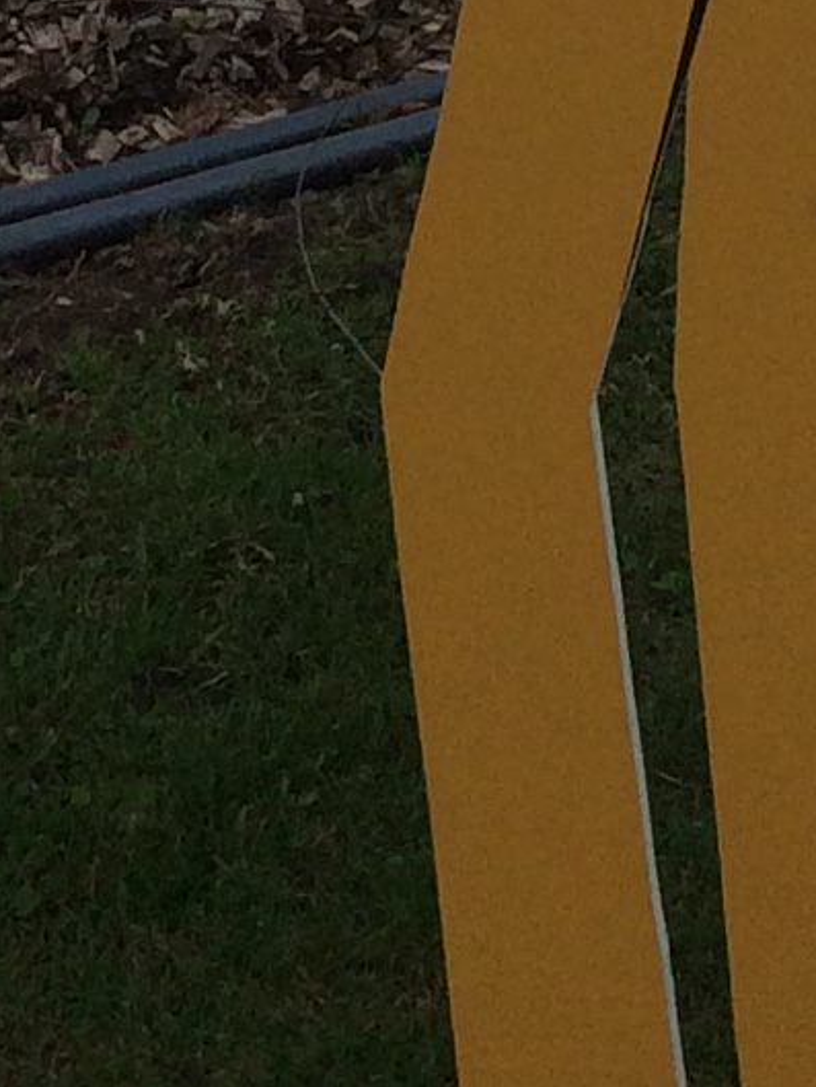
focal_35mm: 179
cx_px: 898
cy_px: -1851
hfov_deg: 8.2
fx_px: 5624
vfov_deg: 9.4
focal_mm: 4.15
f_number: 2.2
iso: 32
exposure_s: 1/2053
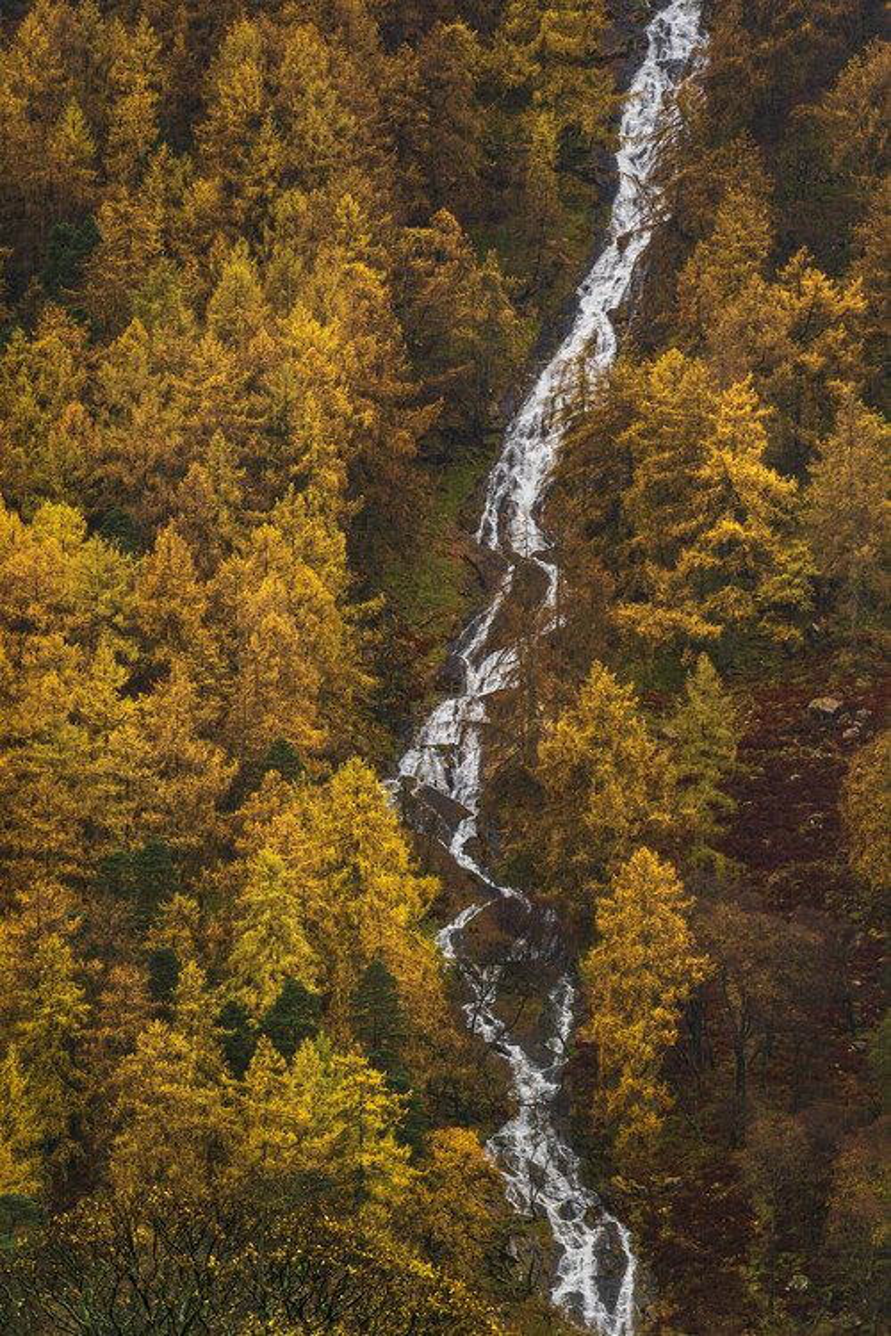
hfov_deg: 4.6
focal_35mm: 297
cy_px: 668
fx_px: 11040
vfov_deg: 6.9
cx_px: 446
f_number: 8
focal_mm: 297.4
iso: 500
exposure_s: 1/250
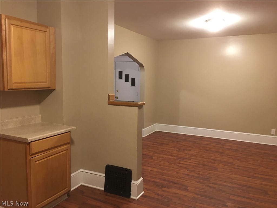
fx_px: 232
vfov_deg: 48.2
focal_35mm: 29
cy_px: 104
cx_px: 138
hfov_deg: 61.7
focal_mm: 4.15
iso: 50
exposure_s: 1/4
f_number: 2.2
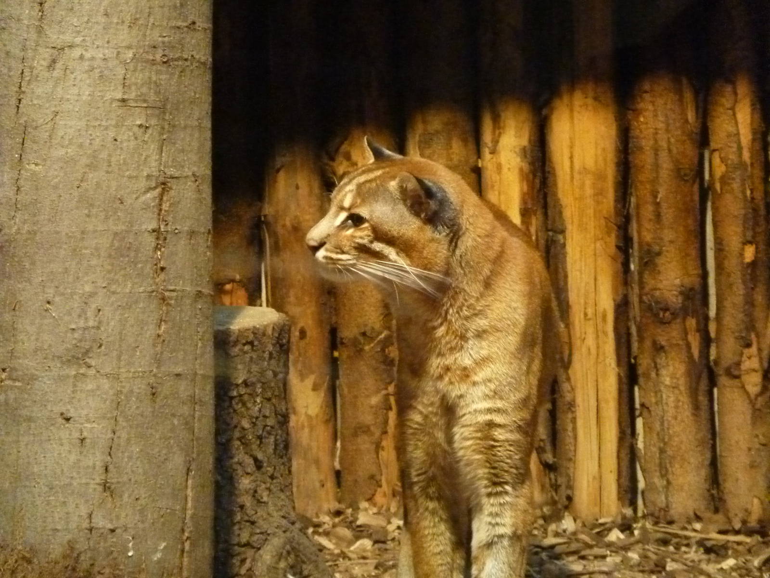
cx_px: 385
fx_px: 4360
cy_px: 289
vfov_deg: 7.6
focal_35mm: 196
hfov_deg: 10.1
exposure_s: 1/15
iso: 1600
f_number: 4.5
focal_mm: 32.1
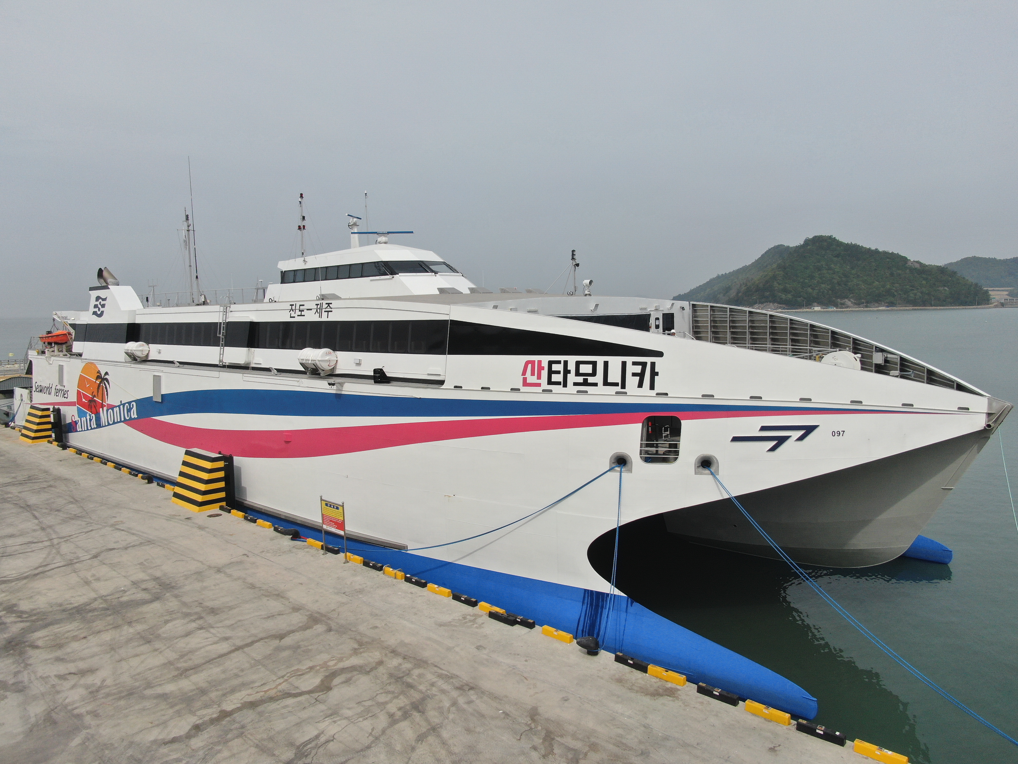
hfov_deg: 71.6
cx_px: 509
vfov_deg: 56.8
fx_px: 706
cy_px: 382
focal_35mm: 24
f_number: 2.8
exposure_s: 1/3200
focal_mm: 4.39
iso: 110
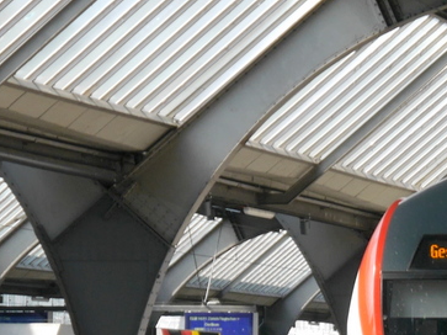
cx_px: 531
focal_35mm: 278
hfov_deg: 7.1
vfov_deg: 5.3
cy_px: 382
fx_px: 3589
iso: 160
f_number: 5.6
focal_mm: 42
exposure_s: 1/125
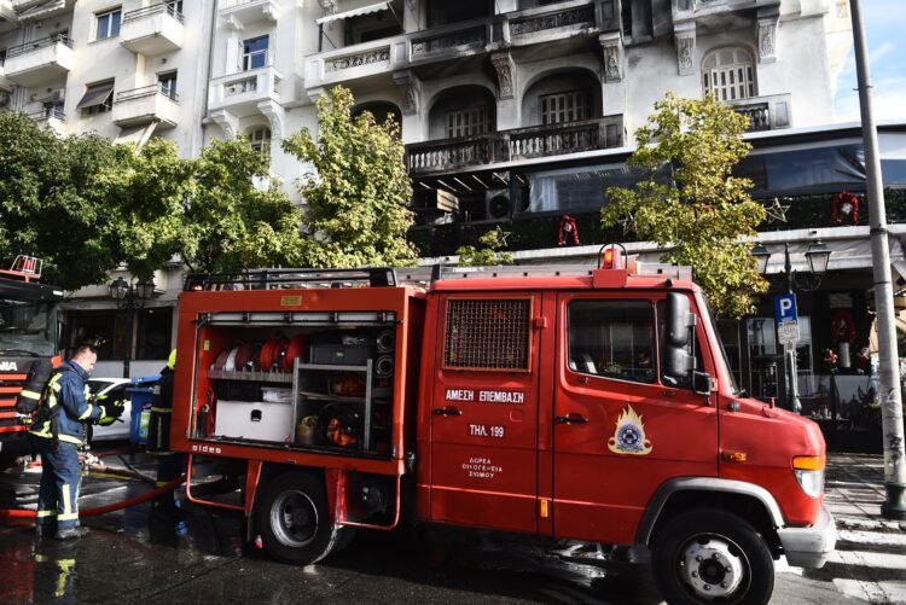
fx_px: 604
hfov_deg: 73.7
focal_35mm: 24
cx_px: 453
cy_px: 302
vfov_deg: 53.2
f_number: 3.5
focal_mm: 24
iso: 200
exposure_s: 1/640
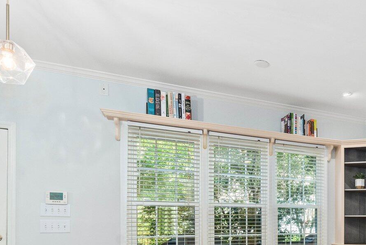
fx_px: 305
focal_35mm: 30
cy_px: 238
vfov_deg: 39.2
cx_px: 356
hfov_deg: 51.3
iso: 640
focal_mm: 13
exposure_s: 1/10
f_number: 7.1
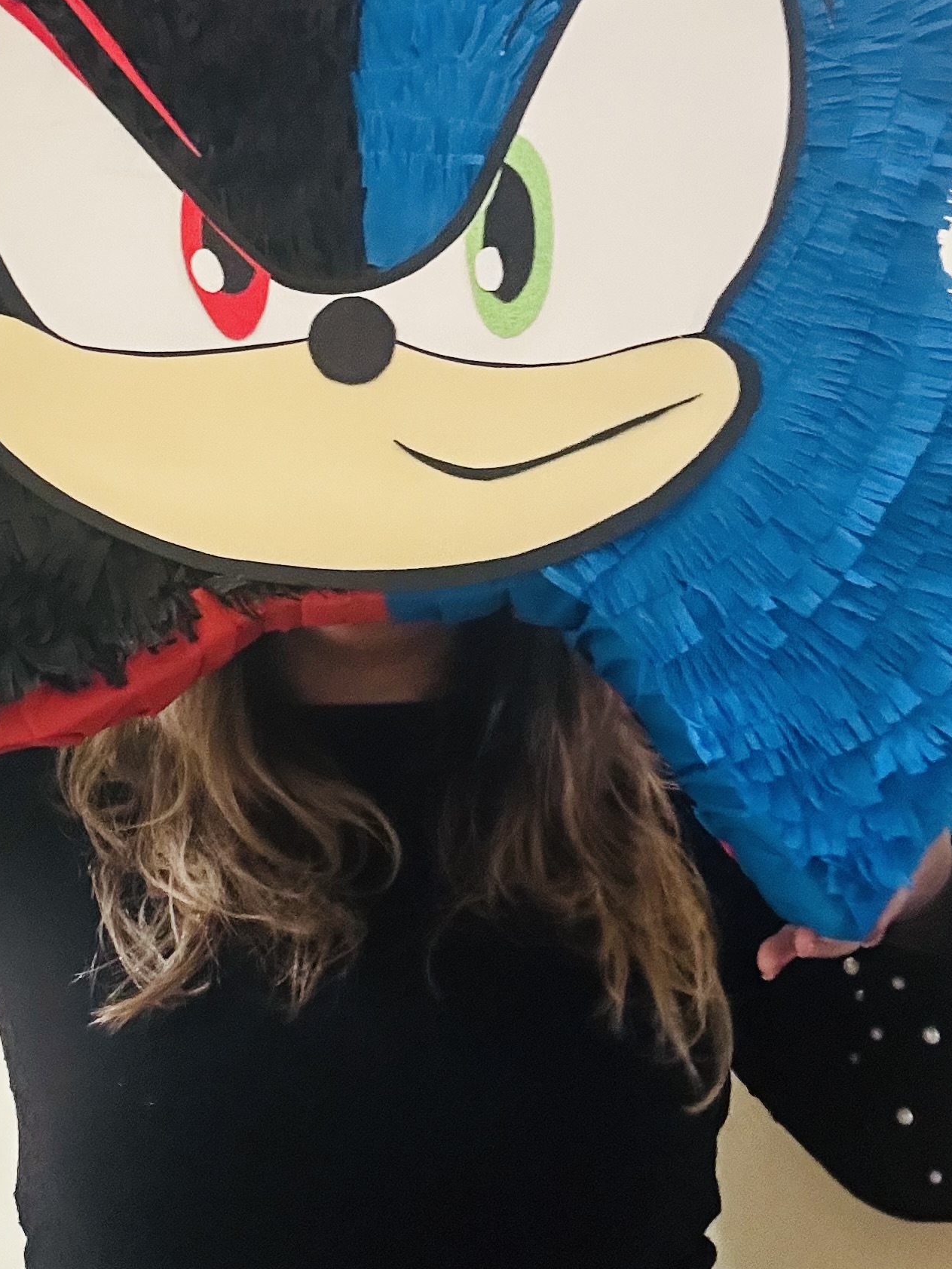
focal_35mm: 55
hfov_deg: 26.4
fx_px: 2017
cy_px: 473
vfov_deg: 34.7
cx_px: 311
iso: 400
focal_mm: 2.69
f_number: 1.9
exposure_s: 1/25
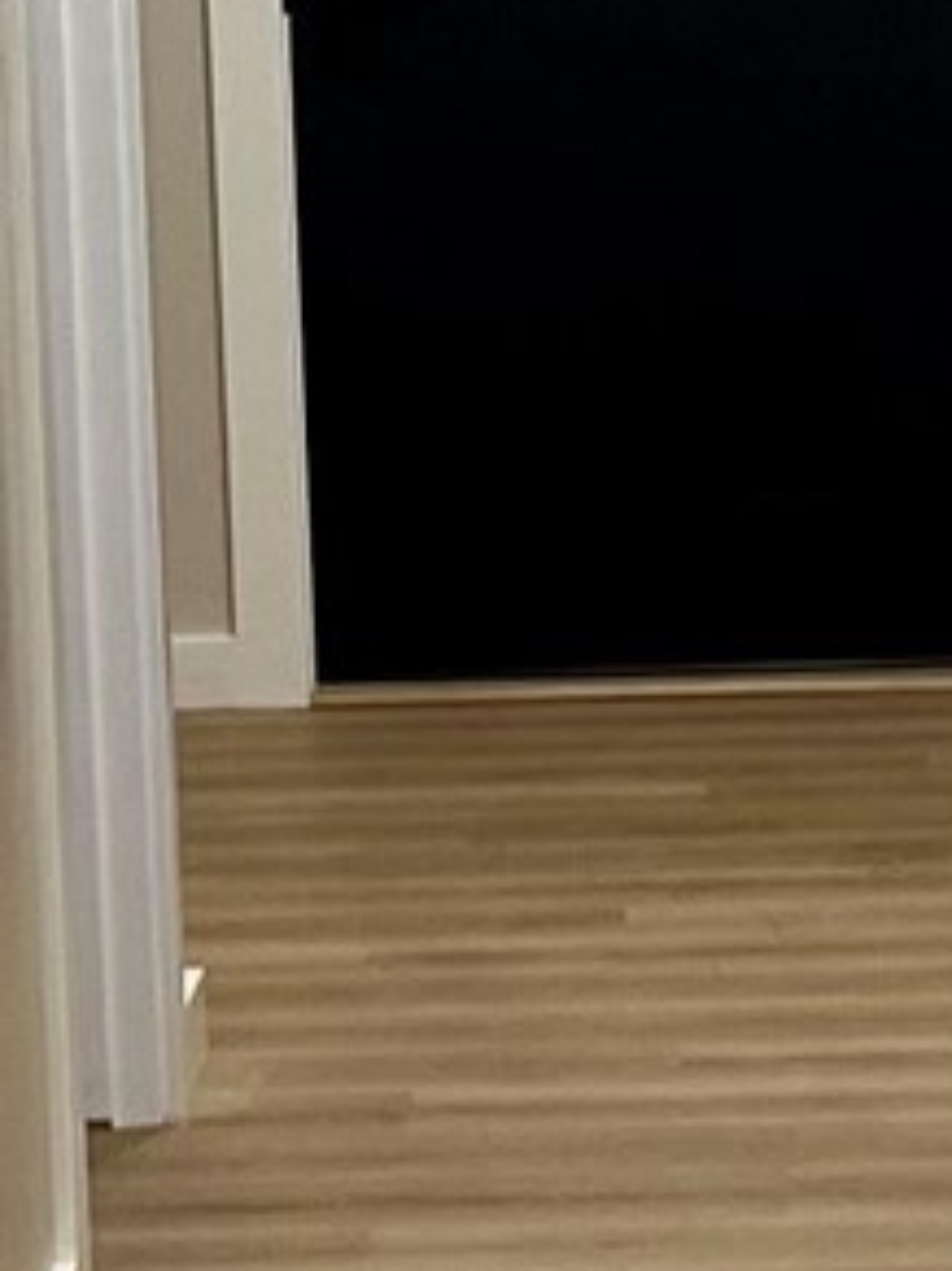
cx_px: 804
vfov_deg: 9.6
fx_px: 7559
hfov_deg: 7.2
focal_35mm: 206
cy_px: 633
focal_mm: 5.7
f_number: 1.5
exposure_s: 1/60
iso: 80
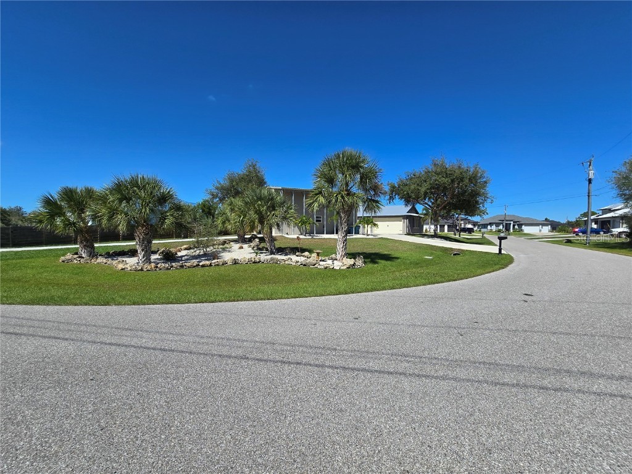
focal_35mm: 13
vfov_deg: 89.9
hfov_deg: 106.2
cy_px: 237
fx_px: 237
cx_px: 316
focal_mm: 2.2
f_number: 2.2
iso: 50
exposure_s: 1/3282
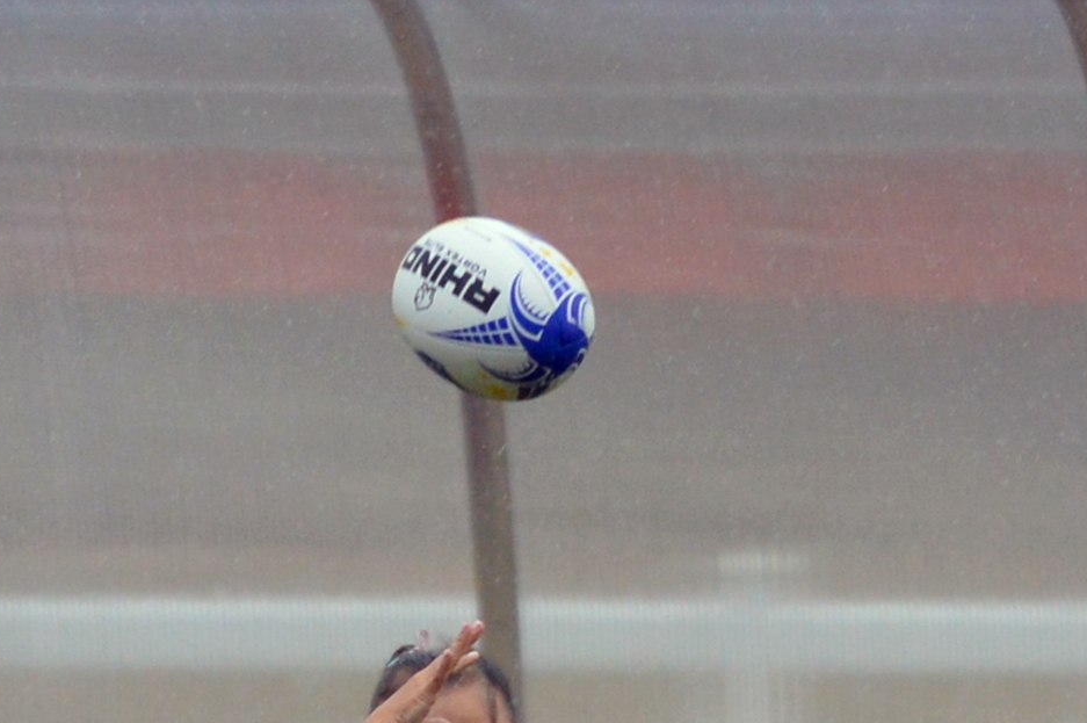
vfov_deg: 1.2
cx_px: 1165
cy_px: 1329
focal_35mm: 1134
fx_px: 34210
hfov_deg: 1.8
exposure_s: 1/800
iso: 400
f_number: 4
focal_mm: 200
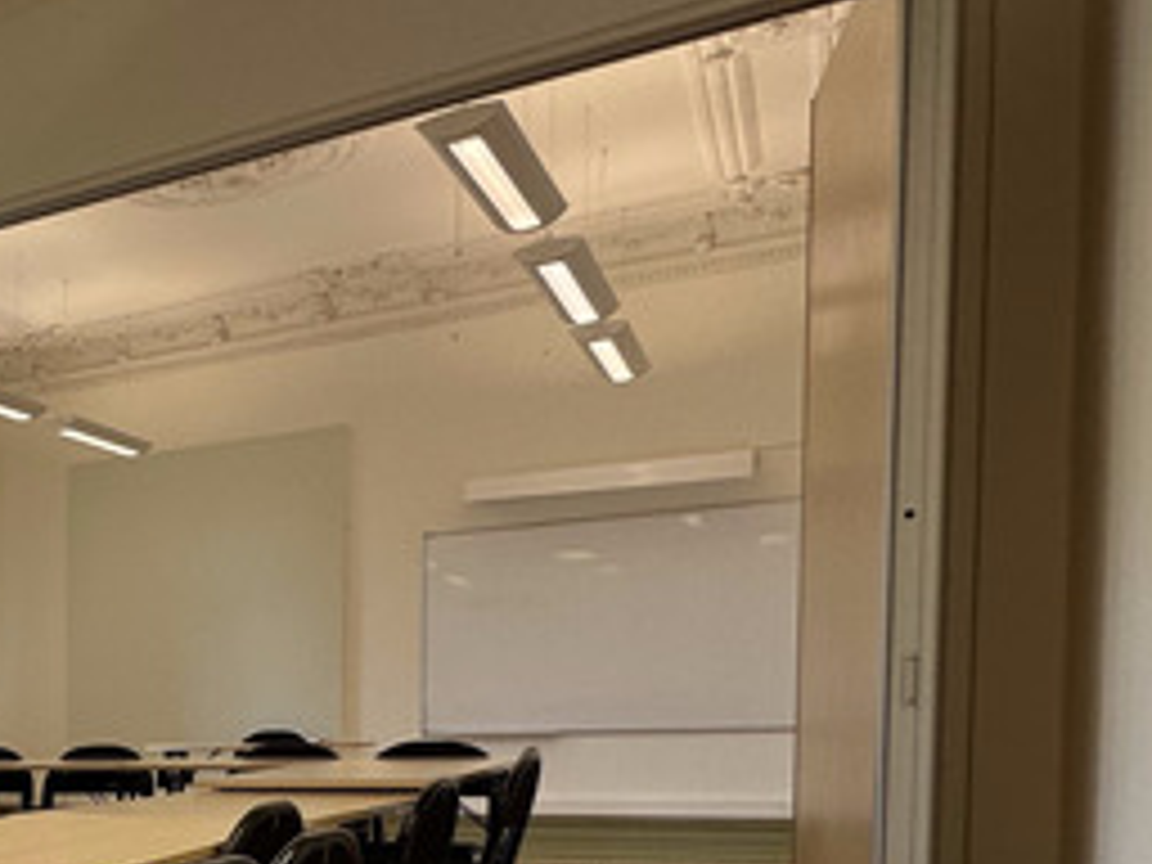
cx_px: -495
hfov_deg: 29.9
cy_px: 814
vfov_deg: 31.6
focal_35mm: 43
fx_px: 1431
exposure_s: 1/100
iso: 64
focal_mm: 2.22
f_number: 2.2
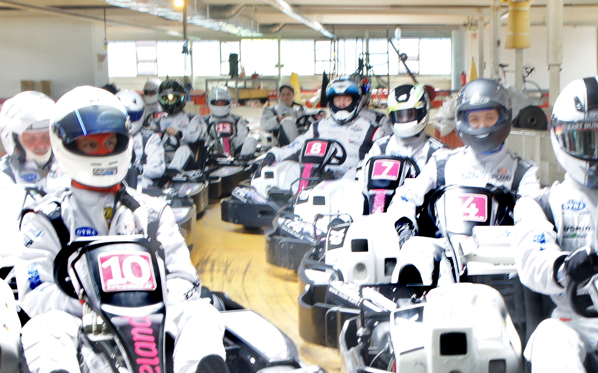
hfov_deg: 28.8
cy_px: 305
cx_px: 388
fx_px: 1156
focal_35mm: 71
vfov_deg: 18.2
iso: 200
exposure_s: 1/8
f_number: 5.6
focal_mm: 25
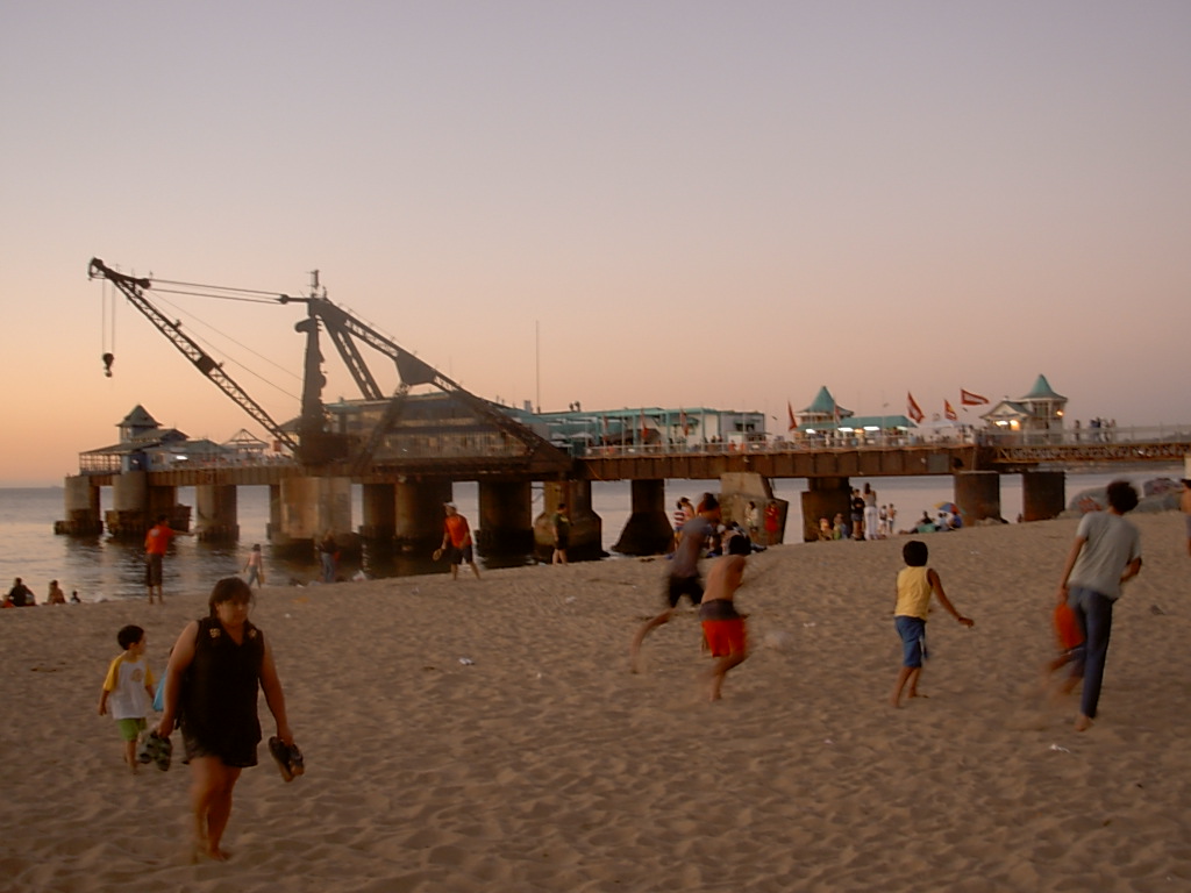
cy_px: 446
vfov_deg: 37.7
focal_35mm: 38
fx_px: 1307
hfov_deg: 49.0
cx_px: 596
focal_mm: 6.3
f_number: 2.9
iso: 50
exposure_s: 1/13.1
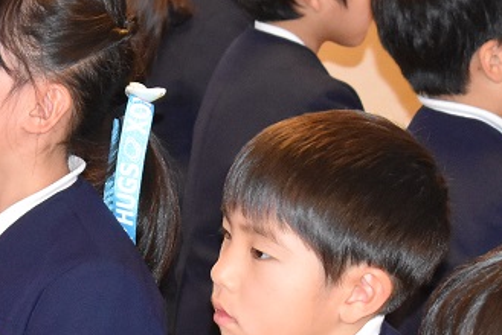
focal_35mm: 282
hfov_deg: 7.3
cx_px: 14
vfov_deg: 4.9
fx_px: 3932
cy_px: 300
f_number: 5.6
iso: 2500
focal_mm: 55
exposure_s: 1/60
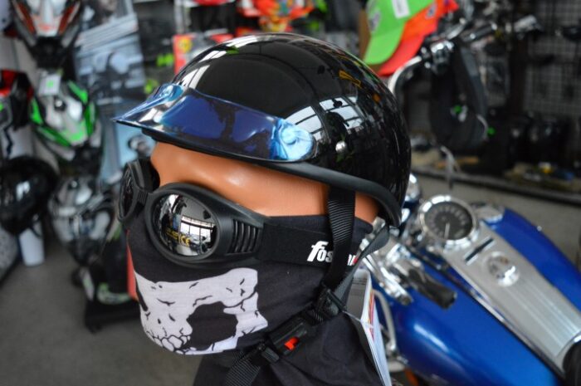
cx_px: 290
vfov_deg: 36.8
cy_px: 193
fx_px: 580
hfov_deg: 53.2
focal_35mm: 36
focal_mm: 24
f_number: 4
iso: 3200
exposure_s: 1/200
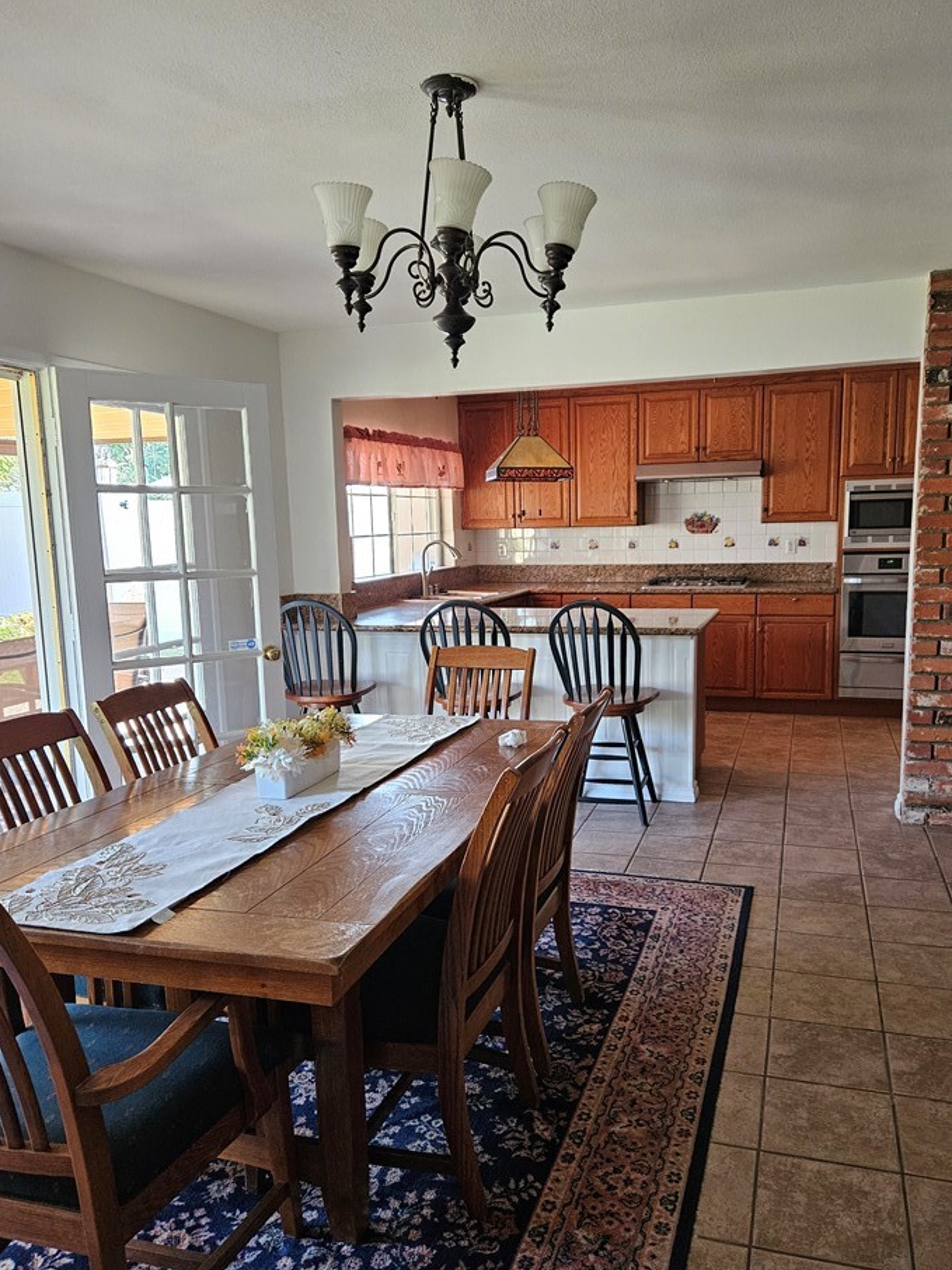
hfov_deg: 53.0
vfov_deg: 67.3
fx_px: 954
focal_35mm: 26
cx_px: 522
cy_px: 657
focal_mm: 5.4
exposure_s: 1/120
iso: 500
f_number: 1.8
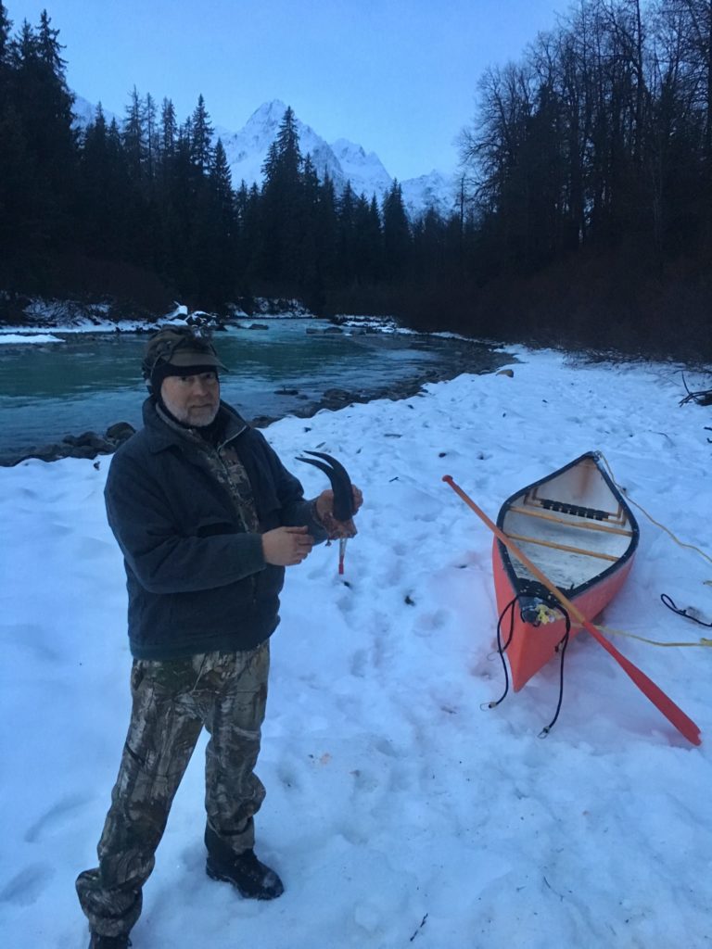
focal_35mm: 29
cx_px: 356
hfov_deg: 48.2
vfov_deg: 61.7
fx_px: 795
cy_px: 474
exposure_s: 1/15
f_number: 2.2
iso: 500
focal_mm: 4.15
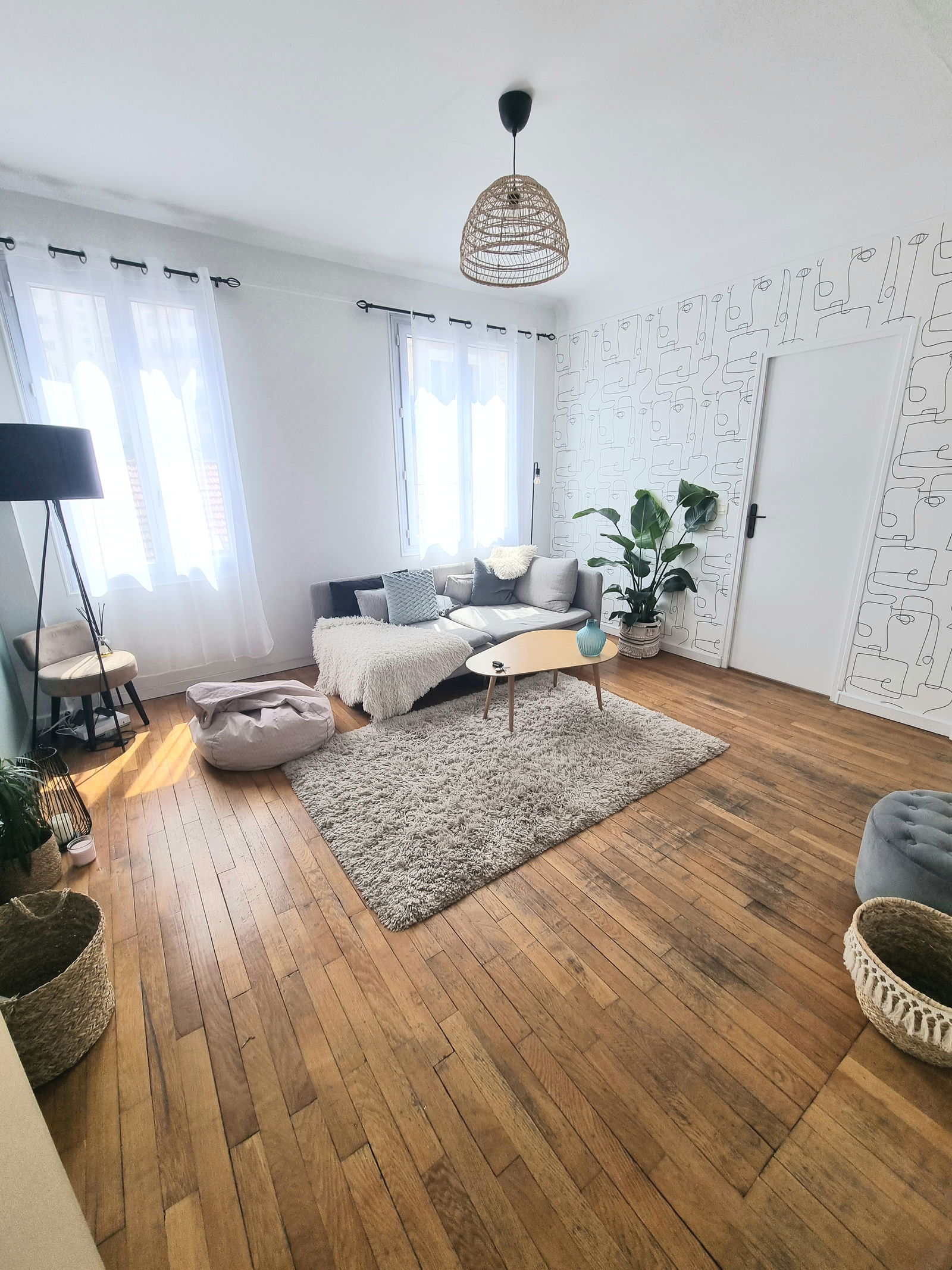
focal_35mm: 13
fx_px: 477
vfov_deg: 106.2
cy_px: 635
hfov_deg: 89.9
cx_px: 476
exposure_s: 1/278
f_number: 2.2
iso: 50
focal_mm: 2.2
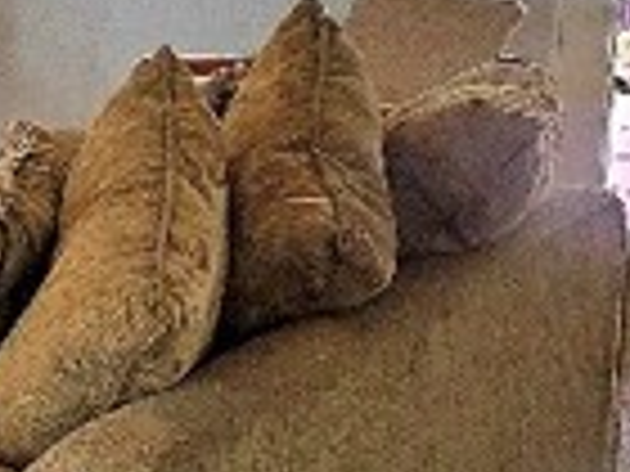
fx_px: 2166
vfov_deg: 12.3
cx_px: -198
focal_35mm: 119
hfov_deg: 15.7
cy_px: -27
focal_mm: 4.3
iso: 200
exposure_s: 1/120
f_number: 2.4
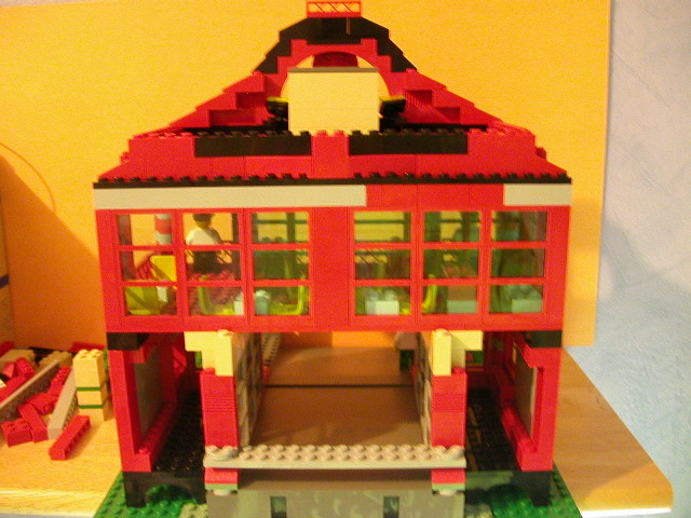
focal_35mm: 37
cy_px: 259
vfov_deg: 38.7
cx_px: 346
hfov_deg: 50.1
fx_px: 739
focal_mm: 5.6
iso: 400
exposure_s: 1/2.5
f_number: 2.7
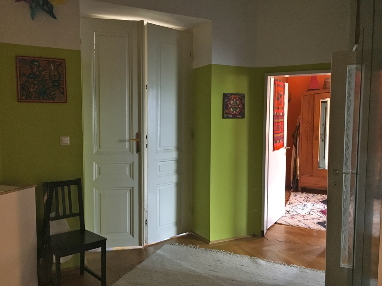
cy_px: 143
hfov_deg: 61.7
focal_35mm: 29
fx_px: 320
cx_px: 191
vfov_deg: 48.2
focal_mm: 4.15
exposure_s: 1/17
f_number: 2.2
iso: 250
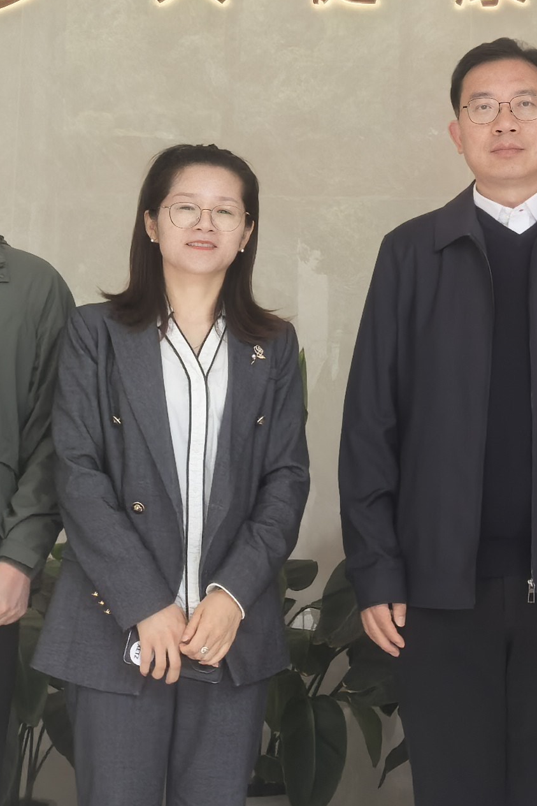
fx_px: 2035
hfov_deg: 14.7
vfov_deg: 22.0
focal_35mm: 91
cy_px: 145
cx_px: 575
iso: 160
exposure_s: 1/50
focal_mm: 5.75
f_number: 4
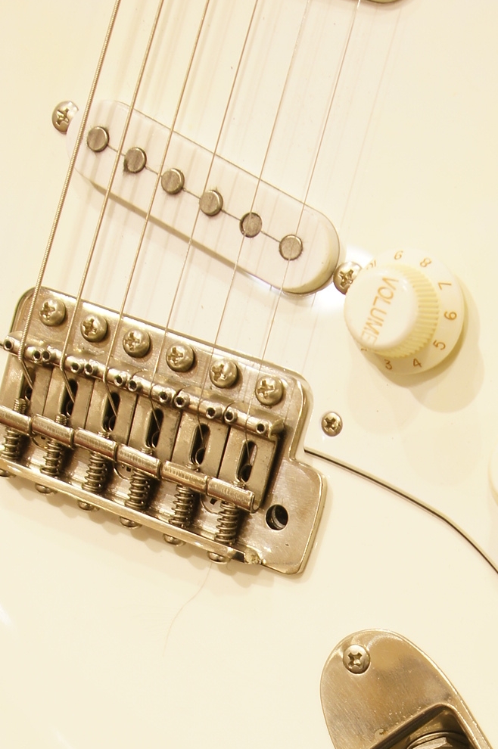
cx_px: 394
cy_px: 685
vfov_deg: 19.3
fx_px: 2162
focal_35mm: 104
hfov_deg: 13.1
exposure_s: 1/5
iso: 100
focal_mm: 30
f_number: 4.5
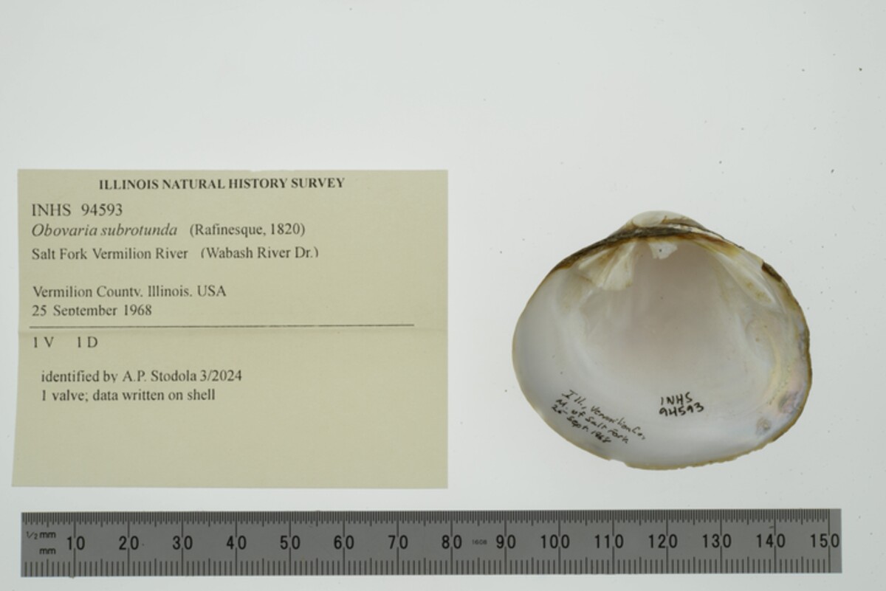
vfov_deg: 22.6
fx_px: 1477
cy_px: 296
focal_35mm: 60
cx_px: 443
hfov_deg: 33.4
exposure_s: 1/10
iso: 100
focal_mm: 60
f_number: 32
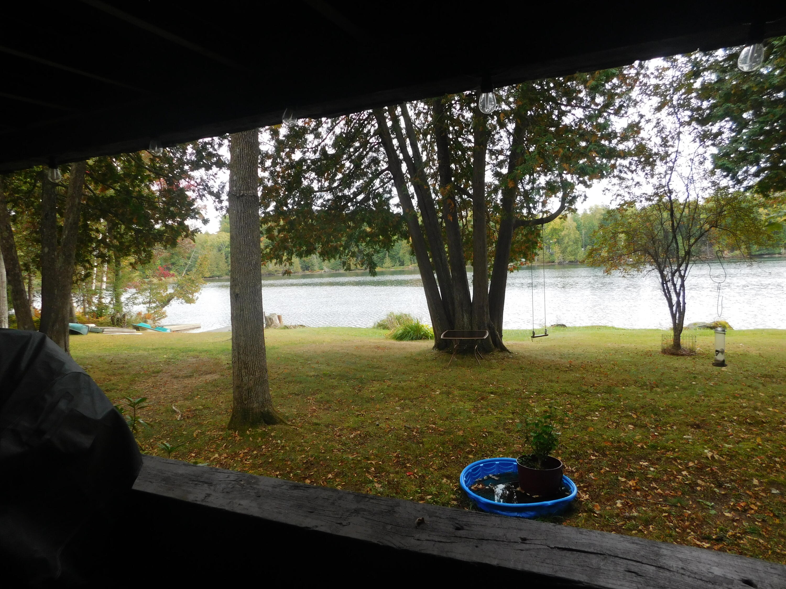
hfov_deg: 73.9
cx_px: 393
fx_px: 522
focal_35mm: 23
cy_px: 294
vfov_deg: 58.9
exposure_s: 1/125
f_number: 3
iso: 125
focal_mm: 4
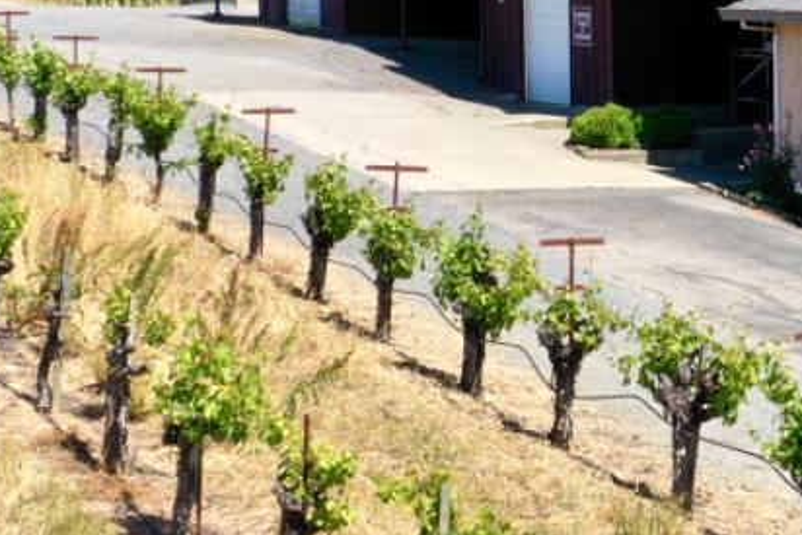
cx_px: 1123
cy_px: 142
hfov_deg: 18.3
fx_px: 2273
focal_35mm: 102
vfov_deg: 13.4
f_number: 6.3
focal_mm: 10.26
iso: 100
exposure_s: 1/240
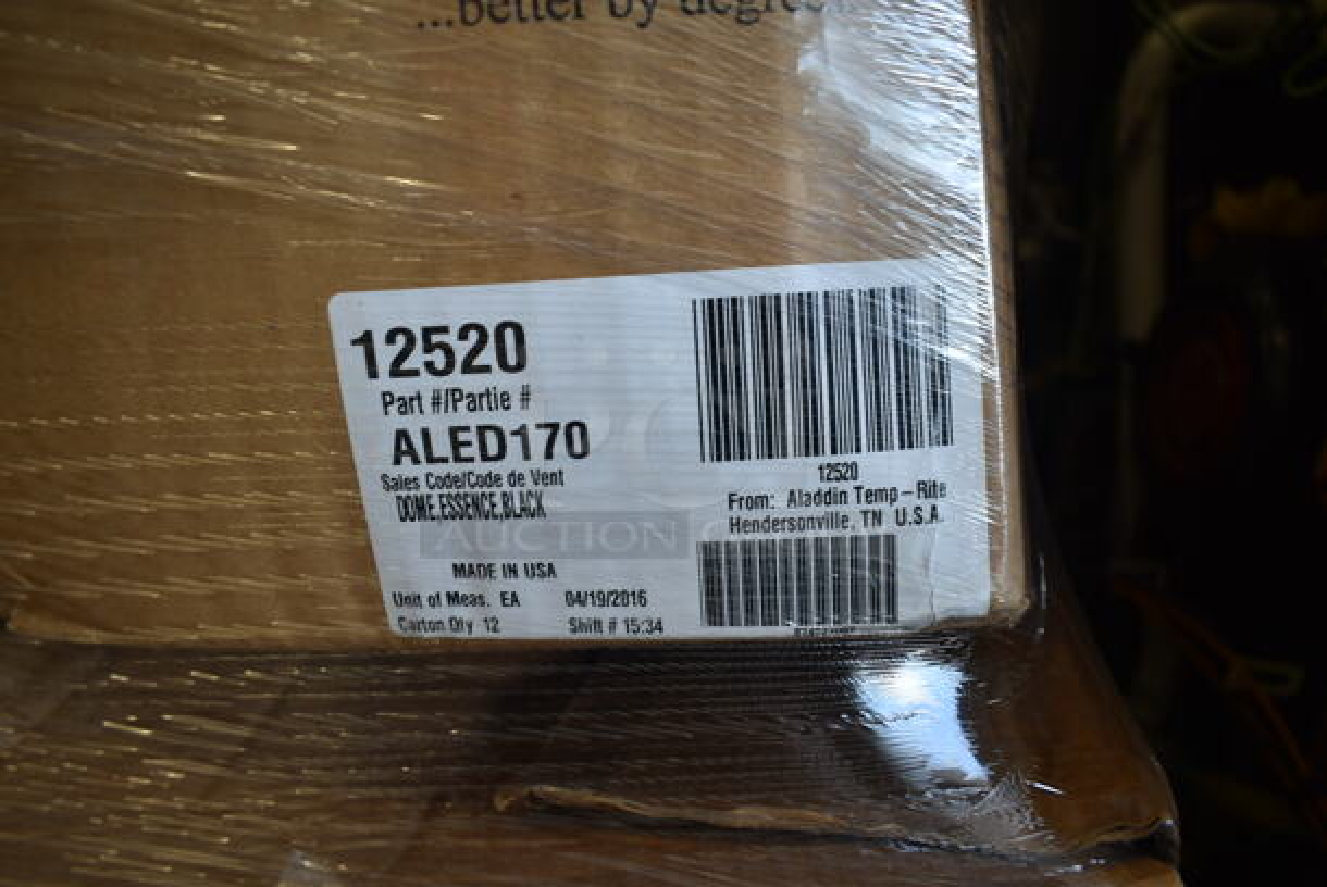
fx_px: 996
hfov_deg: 67.3
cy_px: 444
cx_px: 664
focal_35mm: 27
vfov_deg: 48.0
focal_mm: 18
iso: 100
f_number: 3.5
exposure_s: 1/40
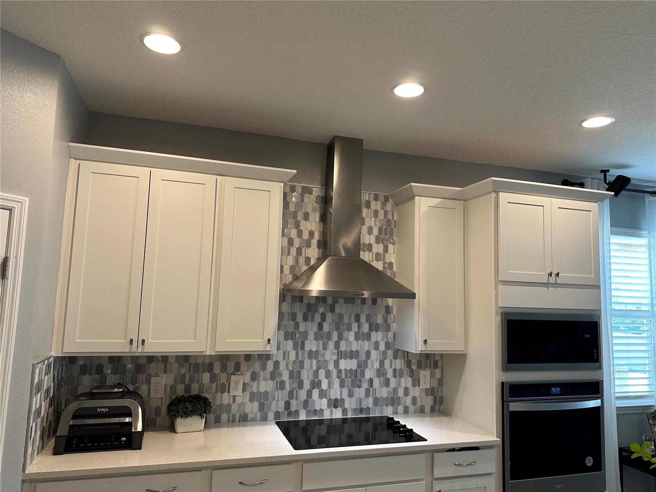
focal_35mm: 24
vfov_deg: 56.8
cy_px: 246
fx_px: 455
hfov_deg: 71.6
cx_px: 328
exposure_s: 1/60
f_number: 1.78
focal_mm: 6.86
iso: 125
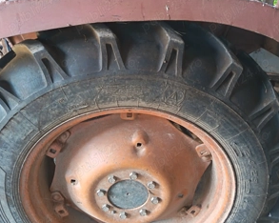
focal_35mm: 32
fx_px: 264
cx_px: 138
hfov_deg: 55.7
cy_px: 97
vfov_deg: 45.6
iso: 795
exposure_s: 1/33.3
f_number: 1.75
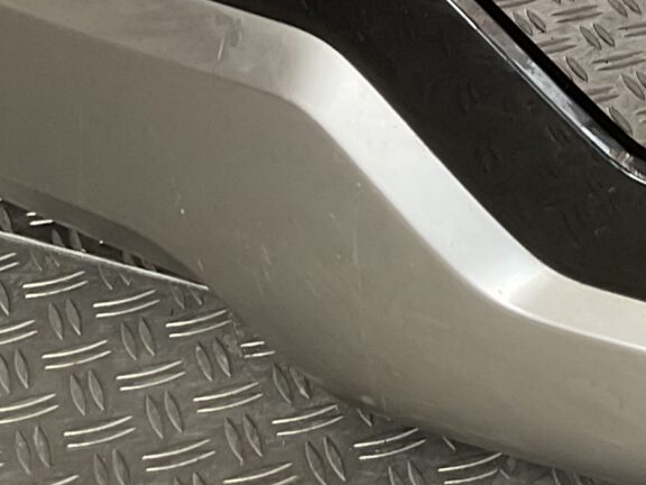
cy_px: -365
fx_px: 2407
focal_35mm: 129
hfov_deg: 15.2
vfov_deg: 10.8
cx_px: 449
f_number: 1.8
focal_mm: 3
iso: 25
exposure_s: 1/100
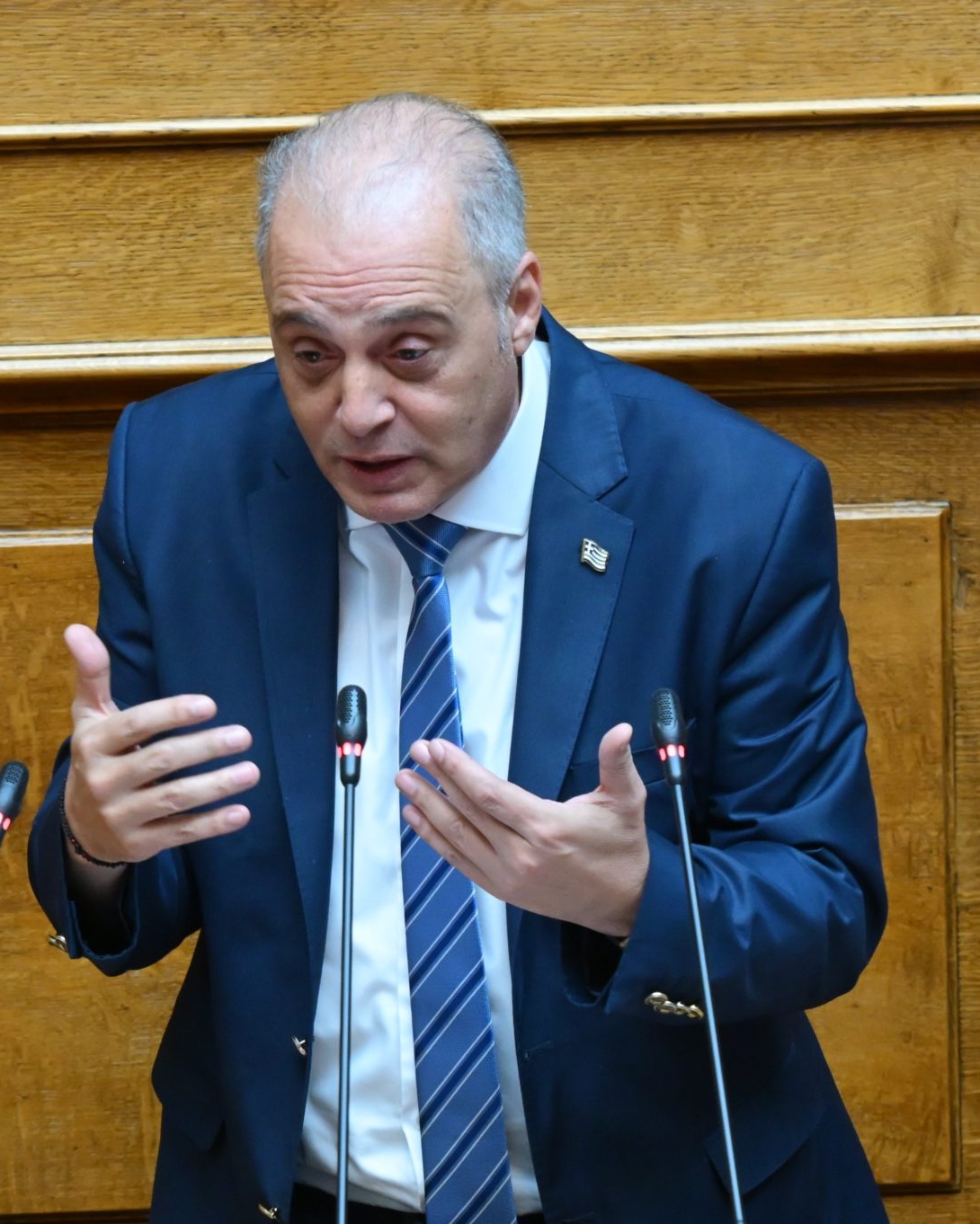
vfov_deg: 3.0
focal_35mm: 656
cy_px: 612
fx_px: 23778
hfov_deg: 2.4
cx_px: 478
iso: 5000
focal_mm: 310
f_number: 6.3
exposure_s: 1/250
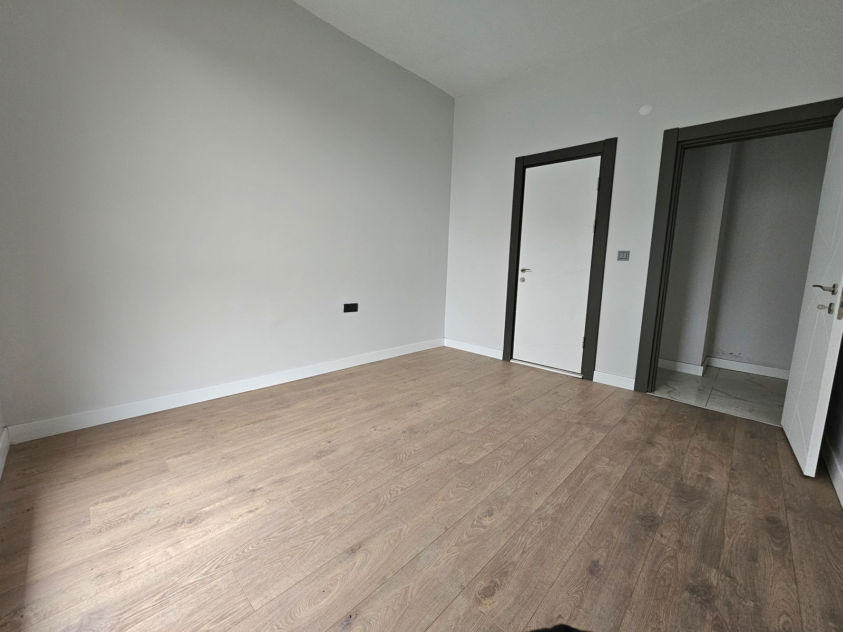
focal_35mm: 13
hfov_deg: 106.2
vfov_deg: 89.9
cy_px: 316
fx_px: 317
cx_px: 422
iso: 250
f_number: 2.2
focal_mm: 2.2
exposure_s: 1/50.3
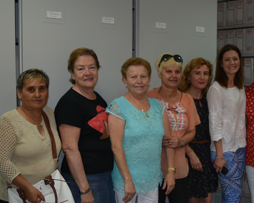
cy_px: 114
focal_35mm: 61
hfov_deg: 29.8
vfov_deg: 25.0
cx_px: 221
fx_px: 459
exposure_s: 1/125
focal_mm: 22
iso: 400
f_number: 3.8
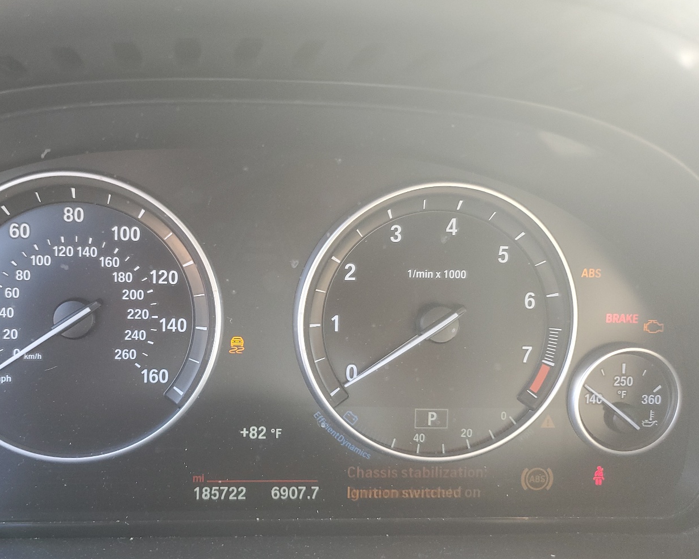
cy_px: 291
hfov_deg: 53.6
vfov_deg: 44.5
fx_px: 683
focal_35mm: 33
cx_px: 263
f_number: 1.5
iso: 82
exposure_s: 1/120
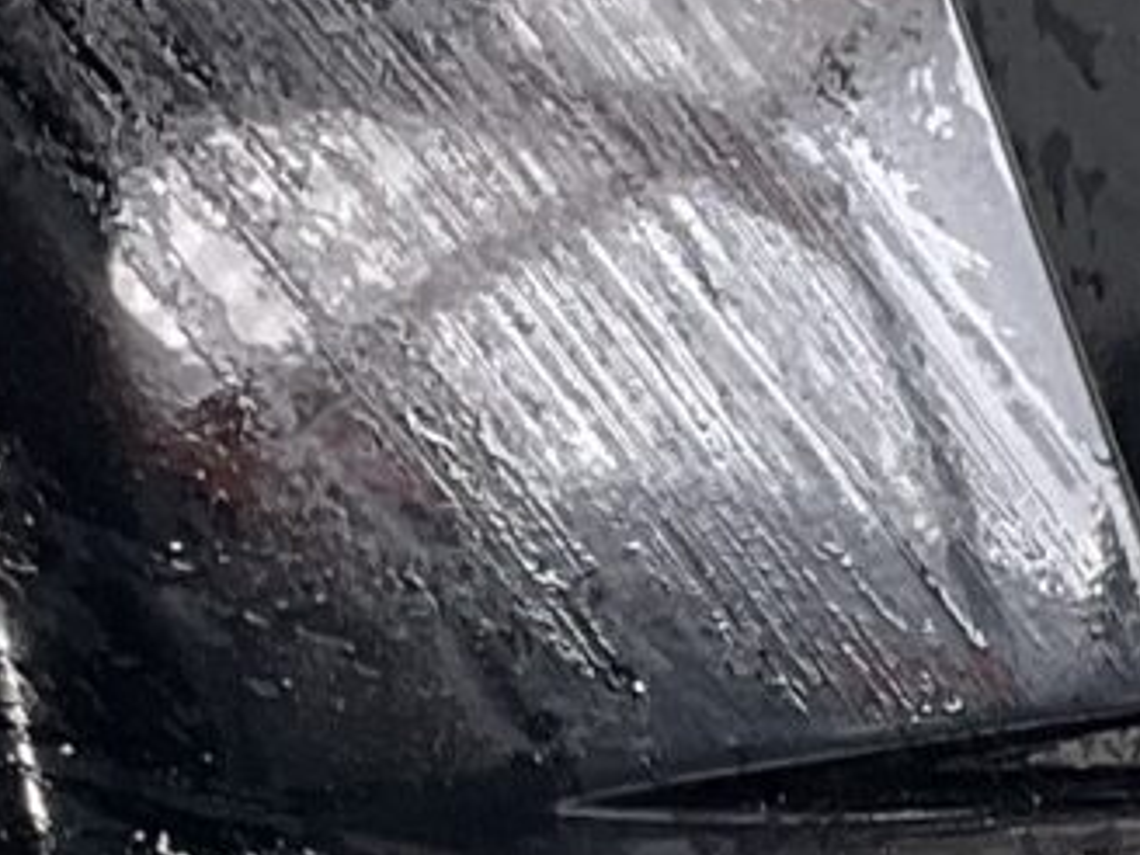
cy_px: 1342
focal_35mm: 226
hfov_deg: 8.7
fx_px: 7443
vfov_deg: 6.5
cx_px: 1345
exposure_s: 1/100
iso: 25
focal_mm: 3
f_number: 1.8
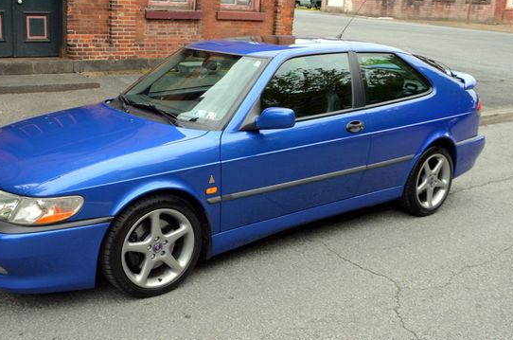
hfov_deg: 49.4
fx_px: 555
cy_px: 143
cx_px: 215
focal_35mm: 39
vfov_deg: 34.0
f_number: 7.1
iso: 200
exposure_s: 1/200
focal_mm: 22
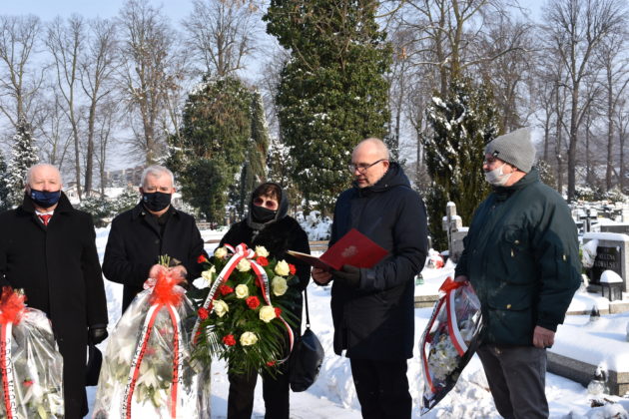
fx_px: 891
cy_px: 210
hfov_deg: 38.9
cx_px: 314
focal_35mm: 51
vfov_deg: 26.5
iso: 220
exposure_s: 1/500
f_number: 8
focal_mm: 34
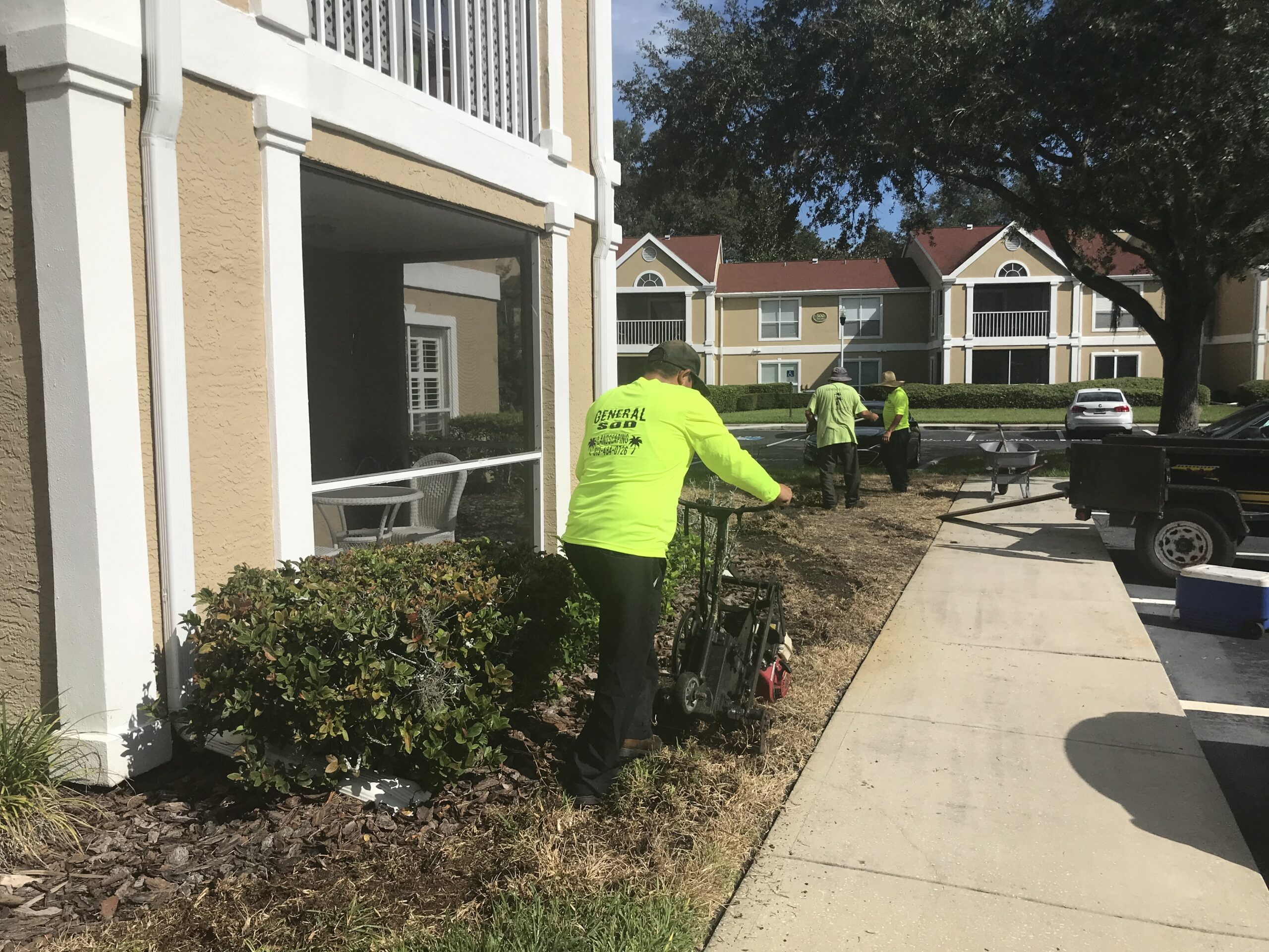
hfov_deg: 63.4
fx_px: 1026
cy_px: 476
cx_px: 634
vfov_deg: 49.7
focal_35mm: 28
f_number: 1.8
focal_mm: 3.99
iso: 20
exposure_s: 1/5319
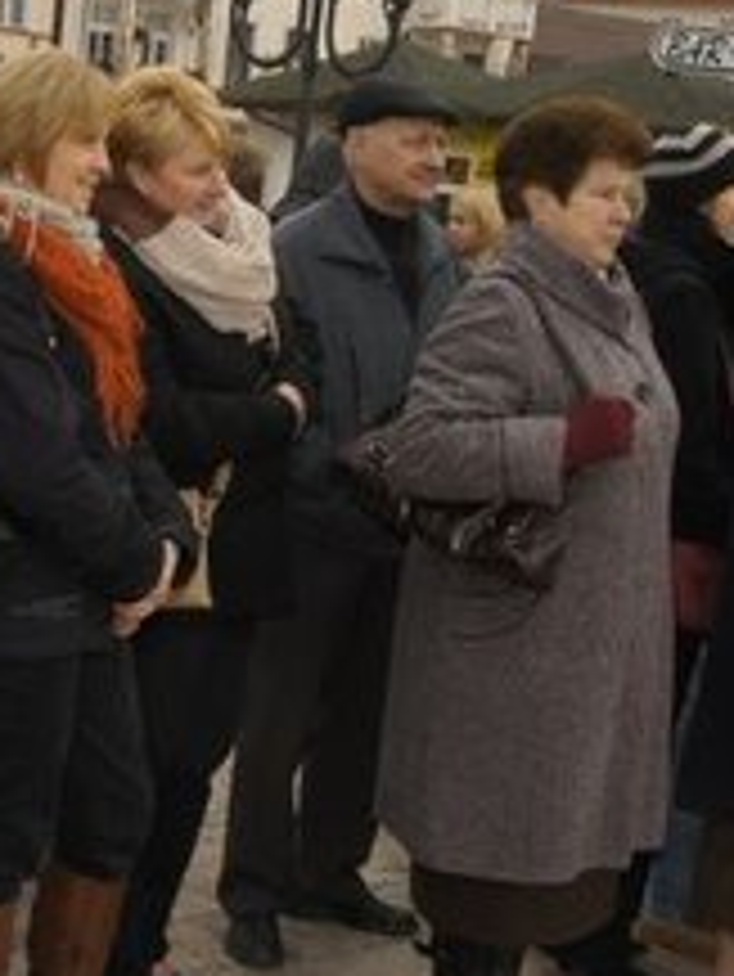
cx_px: 126
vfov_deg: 26.5
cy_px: 405
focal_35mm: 73
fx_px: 2074
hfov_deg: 19.8
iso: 400
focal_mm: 17
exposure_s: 1/80
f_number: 13
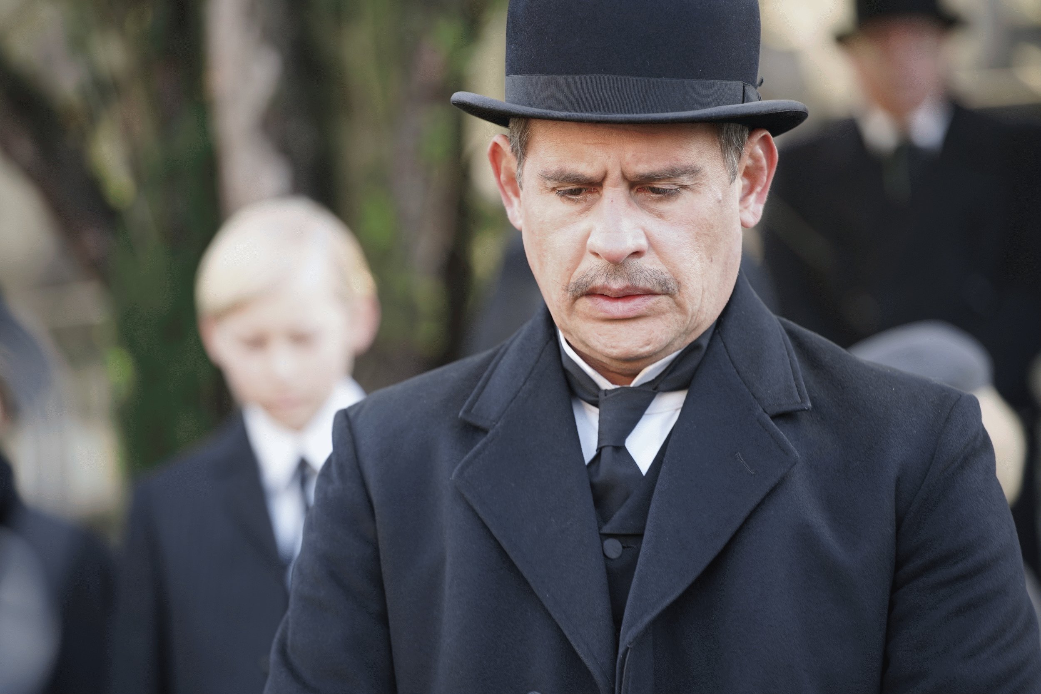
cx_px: 520
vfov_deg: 8.2
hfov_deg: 12.2
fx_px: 4858
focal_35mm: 168
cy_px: 347
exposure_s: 1/80
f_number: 4
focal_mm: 168
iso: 250
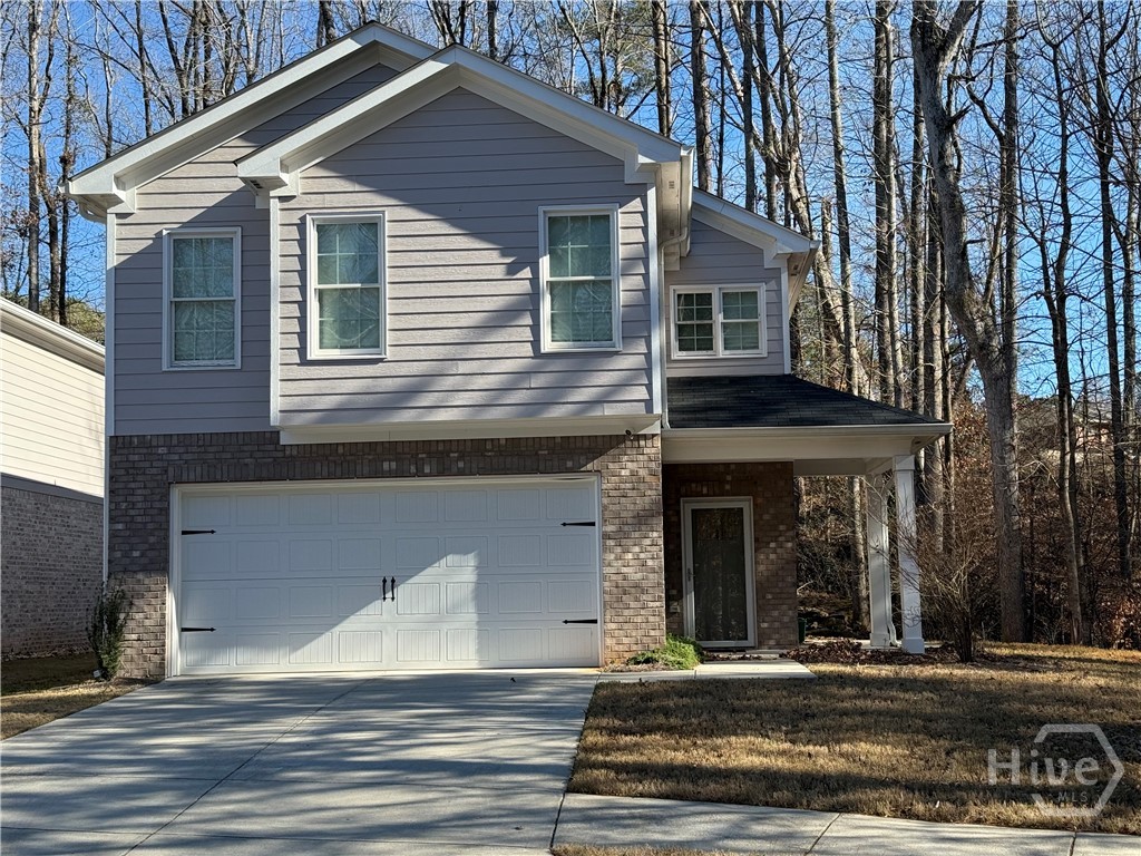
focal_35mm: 48
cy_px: 428
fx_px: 1582
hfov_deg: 39.7
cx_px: 570
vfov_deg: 30.3
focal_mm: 6.76
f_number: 1.78
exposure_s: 1/1883
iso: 64
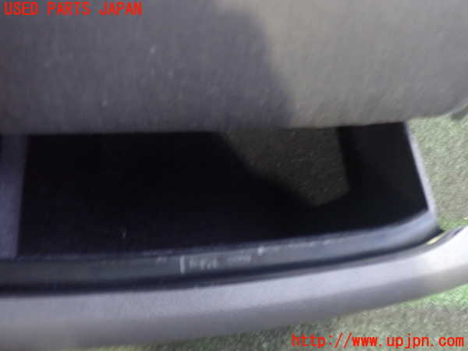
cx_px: 234
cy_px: 176
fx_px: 406
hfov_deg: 60.0
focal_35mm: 30
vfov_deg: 46.8
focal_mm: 5.4
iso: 800
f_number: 2.3
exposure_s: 1/13
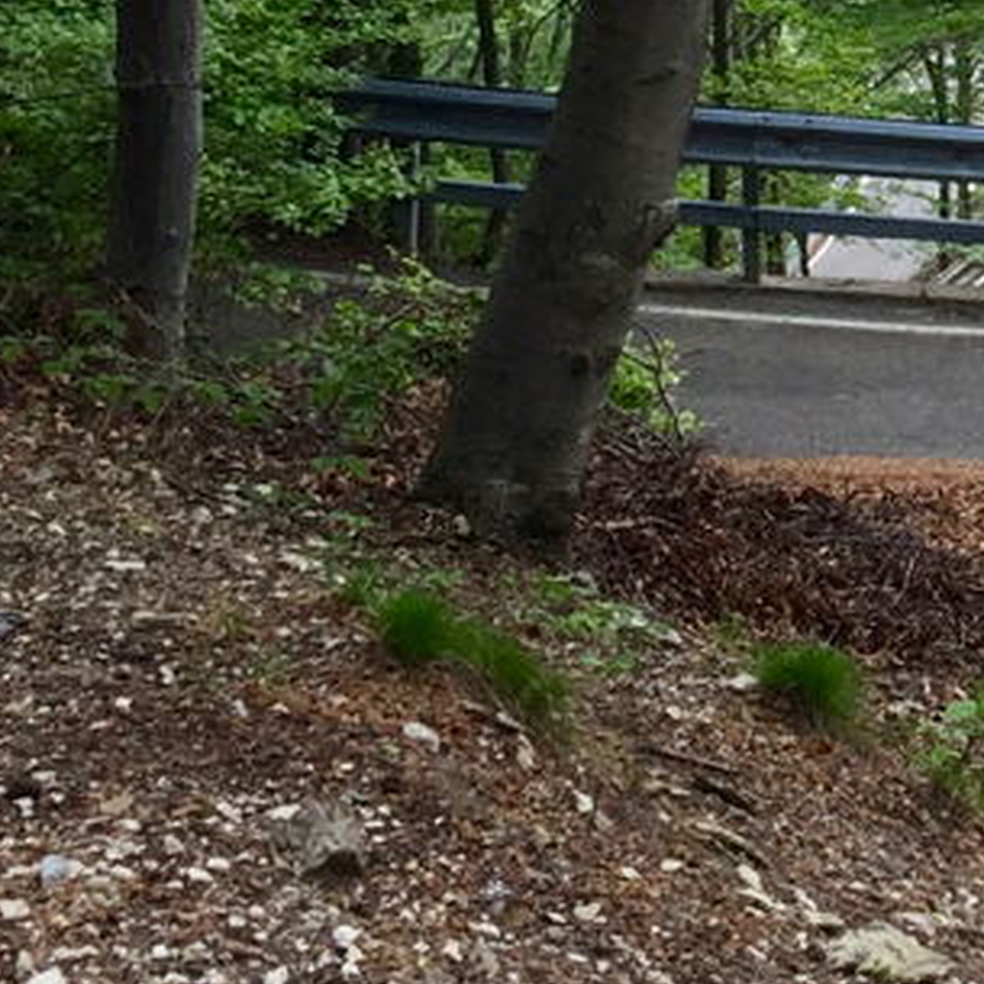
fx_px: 3891
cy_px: 32
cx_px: 1810
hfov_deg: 13.0
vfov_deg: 14.2
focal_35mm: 121
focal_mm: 4.15
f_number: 2.2
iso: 32
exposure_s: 1/359
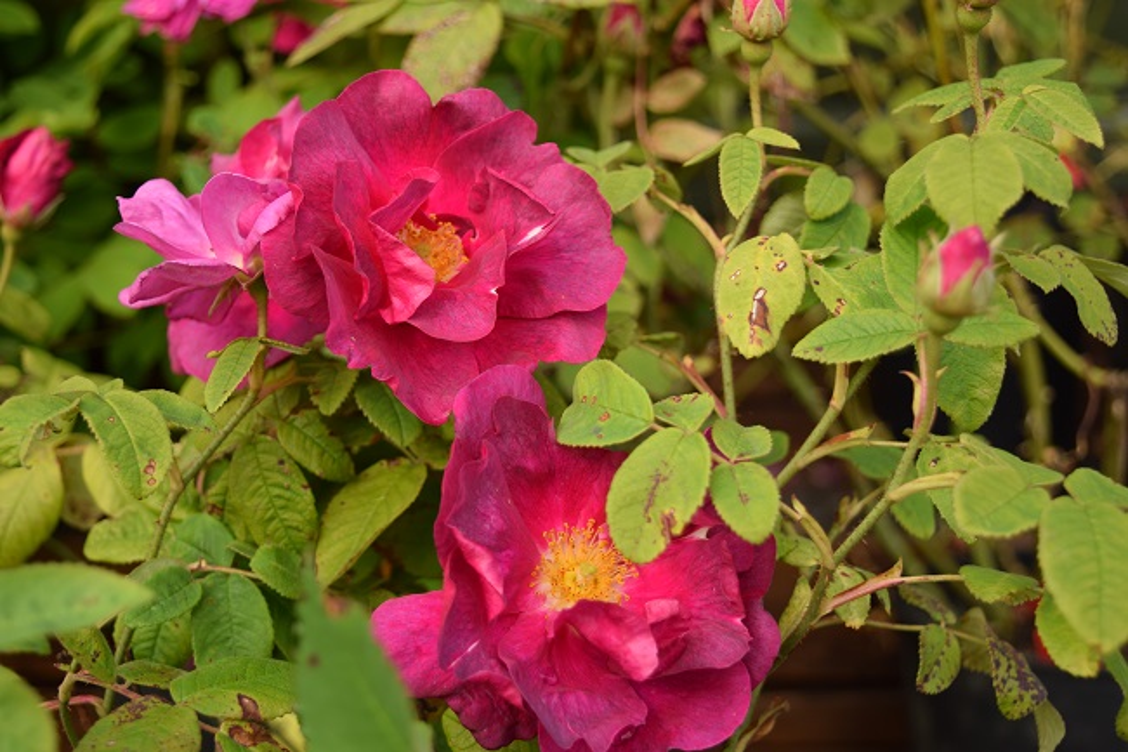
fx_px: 1691
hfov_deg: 36.9
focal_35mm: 54
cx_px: 564
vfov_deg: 25.0
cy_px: 376
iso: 200
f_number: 5.6
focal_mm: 36
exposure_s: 1/160
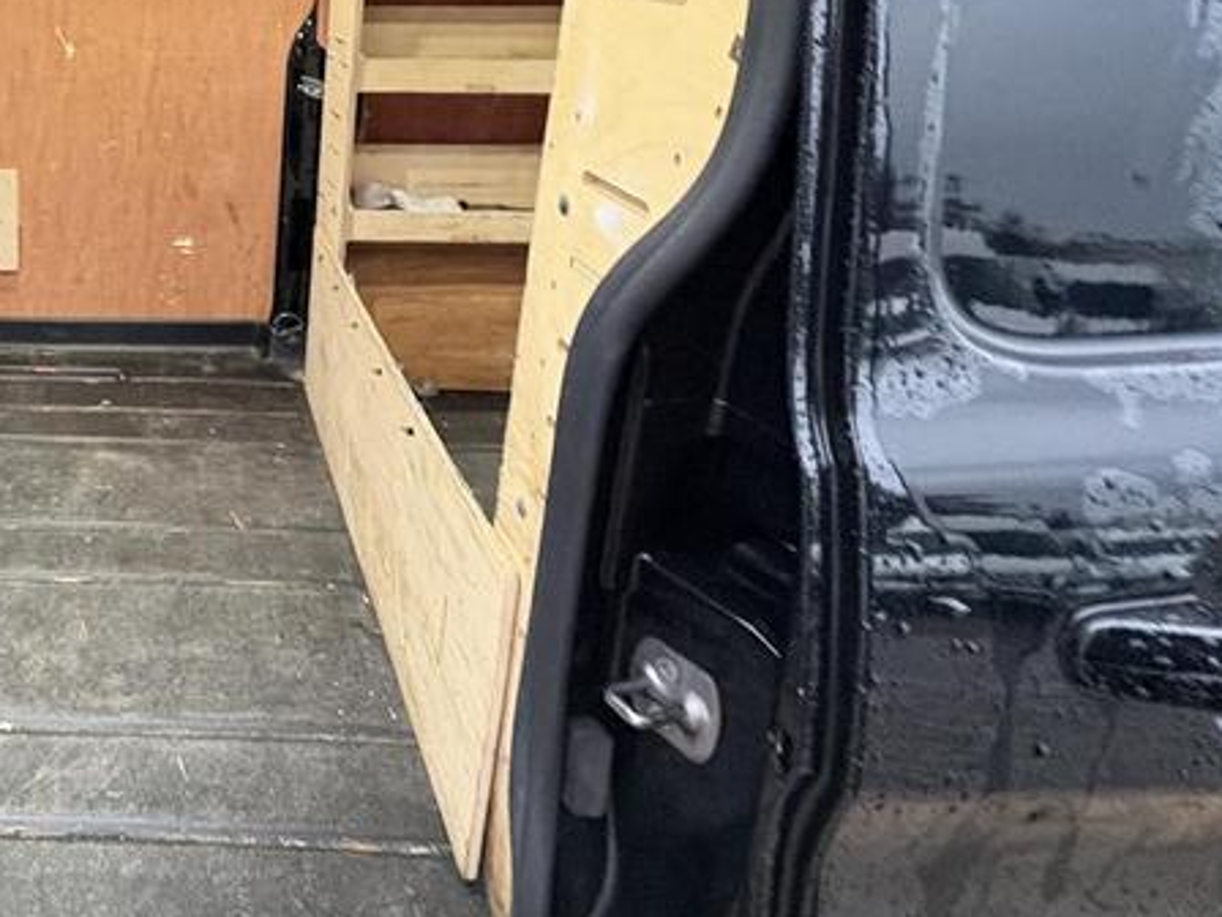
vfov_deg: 48.1
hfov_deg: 55.0
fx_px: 988
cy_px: 246
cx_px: 120
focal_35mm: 28
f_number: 2.2
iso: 500
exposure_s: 1/60
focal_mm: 2.22
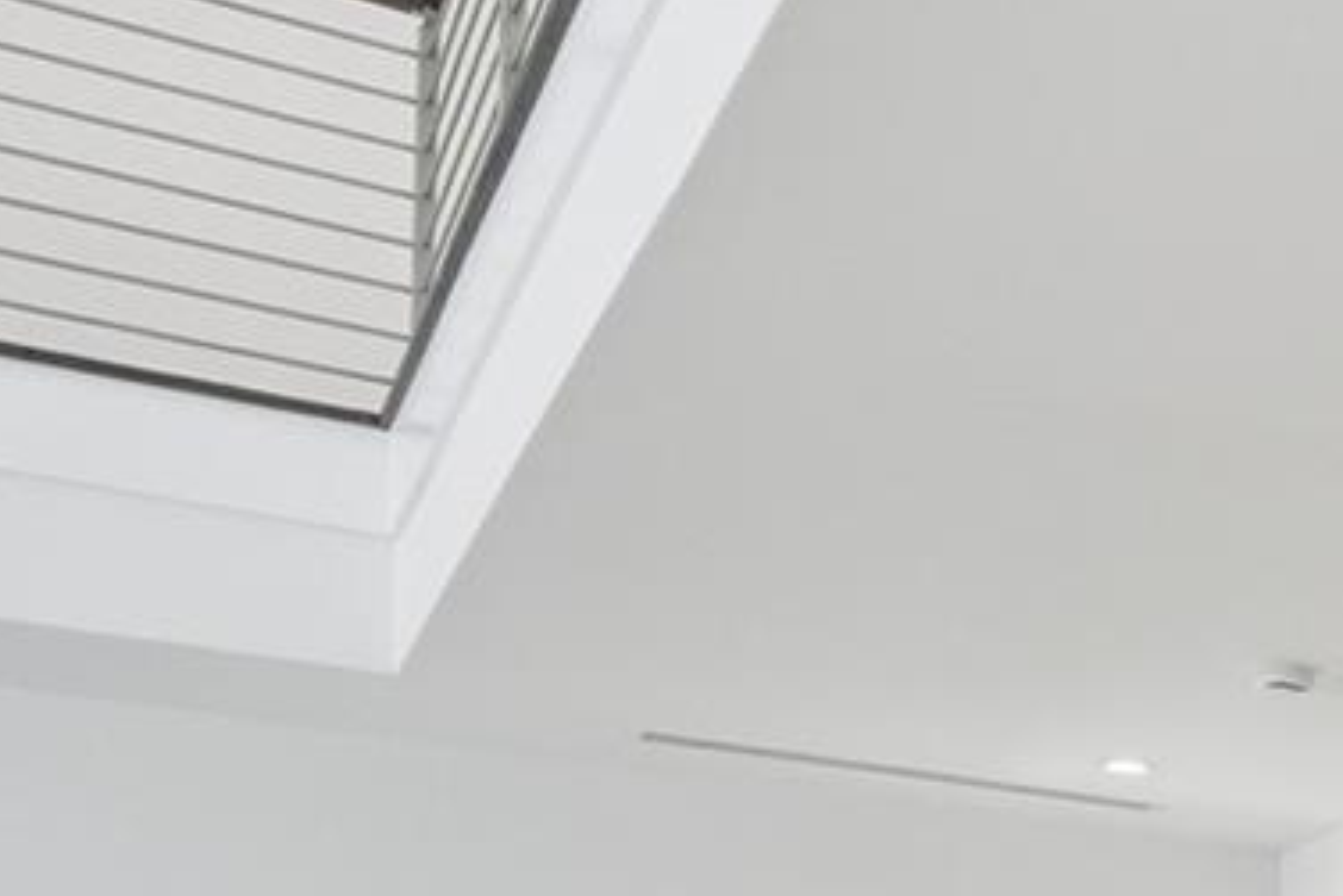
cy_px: 1431
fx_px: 2538
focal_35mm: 68
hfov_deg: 21.2
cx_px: 2343
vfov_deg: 17.5
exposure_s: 1/1000
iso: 400
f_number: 9
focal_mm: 16
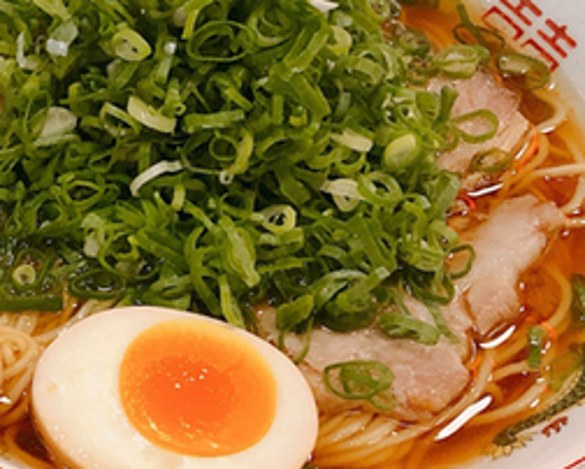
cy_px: 558
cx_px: -281
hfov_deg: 18.5
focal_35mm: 92
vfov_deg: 16.1
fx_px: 1594
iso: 80
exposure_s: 1/15
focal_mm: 4
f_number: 1.8
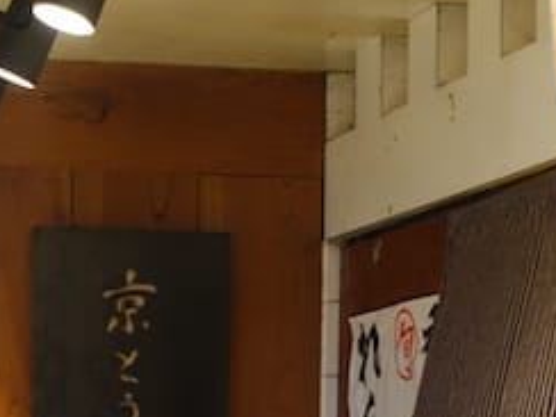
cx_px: 103
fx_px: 2425
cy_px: 584
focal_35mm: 151
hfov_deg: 13.0
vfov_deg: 9.6
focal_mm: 17.7
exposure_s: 1/40
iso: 800
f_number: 2.8
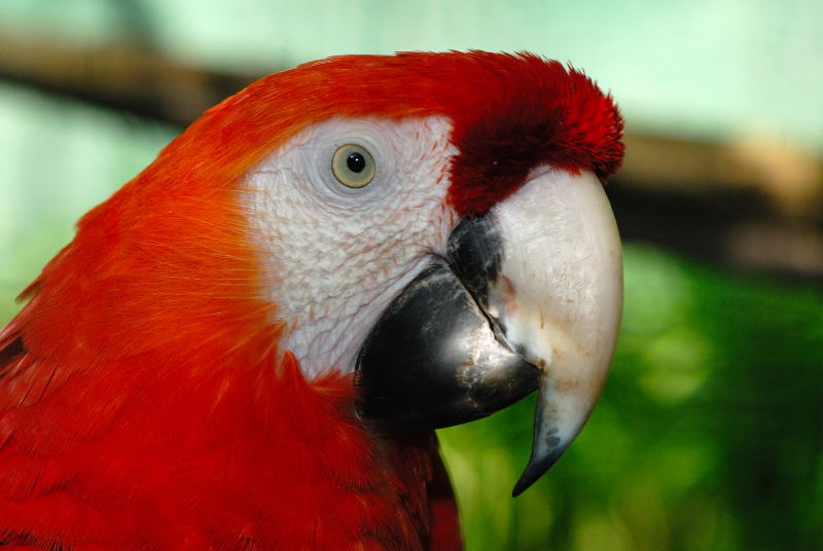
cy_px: 276
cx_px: 412
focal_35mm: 158
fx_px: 3606
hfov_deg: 13.0
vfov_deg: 8.7
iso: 640
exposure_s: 1/250
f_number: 9
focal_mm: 105
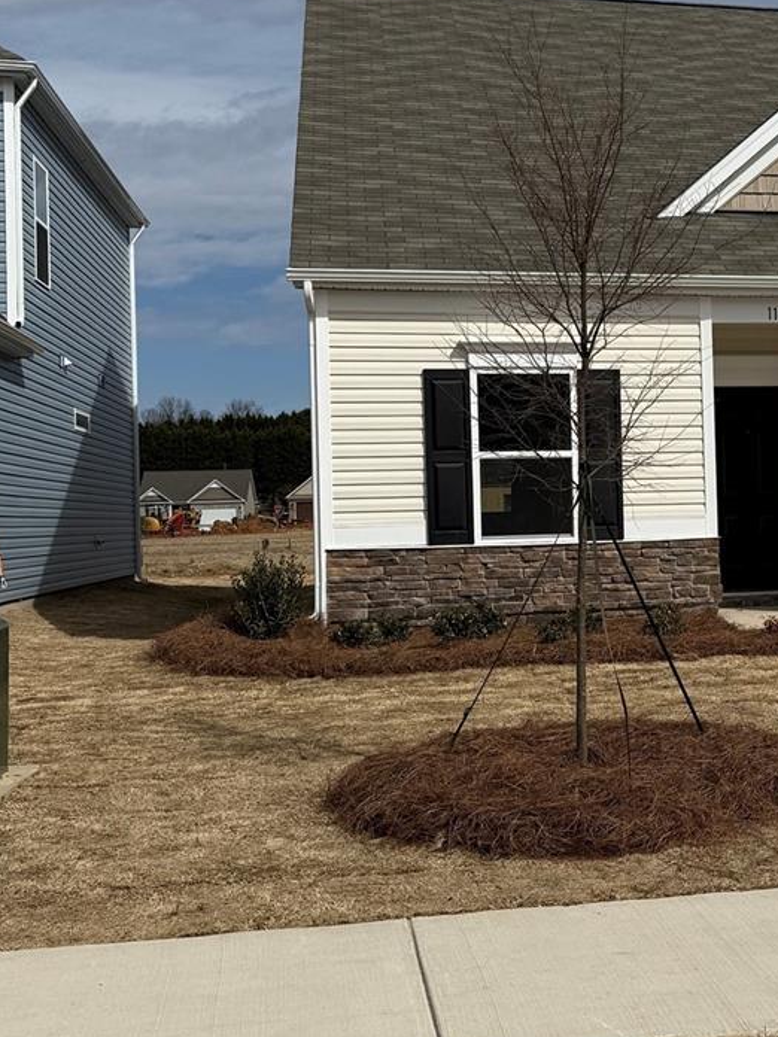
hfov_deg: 26.0
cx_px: 797
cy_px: 481
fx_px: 1588
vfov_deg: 36.2
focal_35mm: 53
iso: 80
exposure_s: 1/14286
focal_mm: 6.76
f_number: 1.78
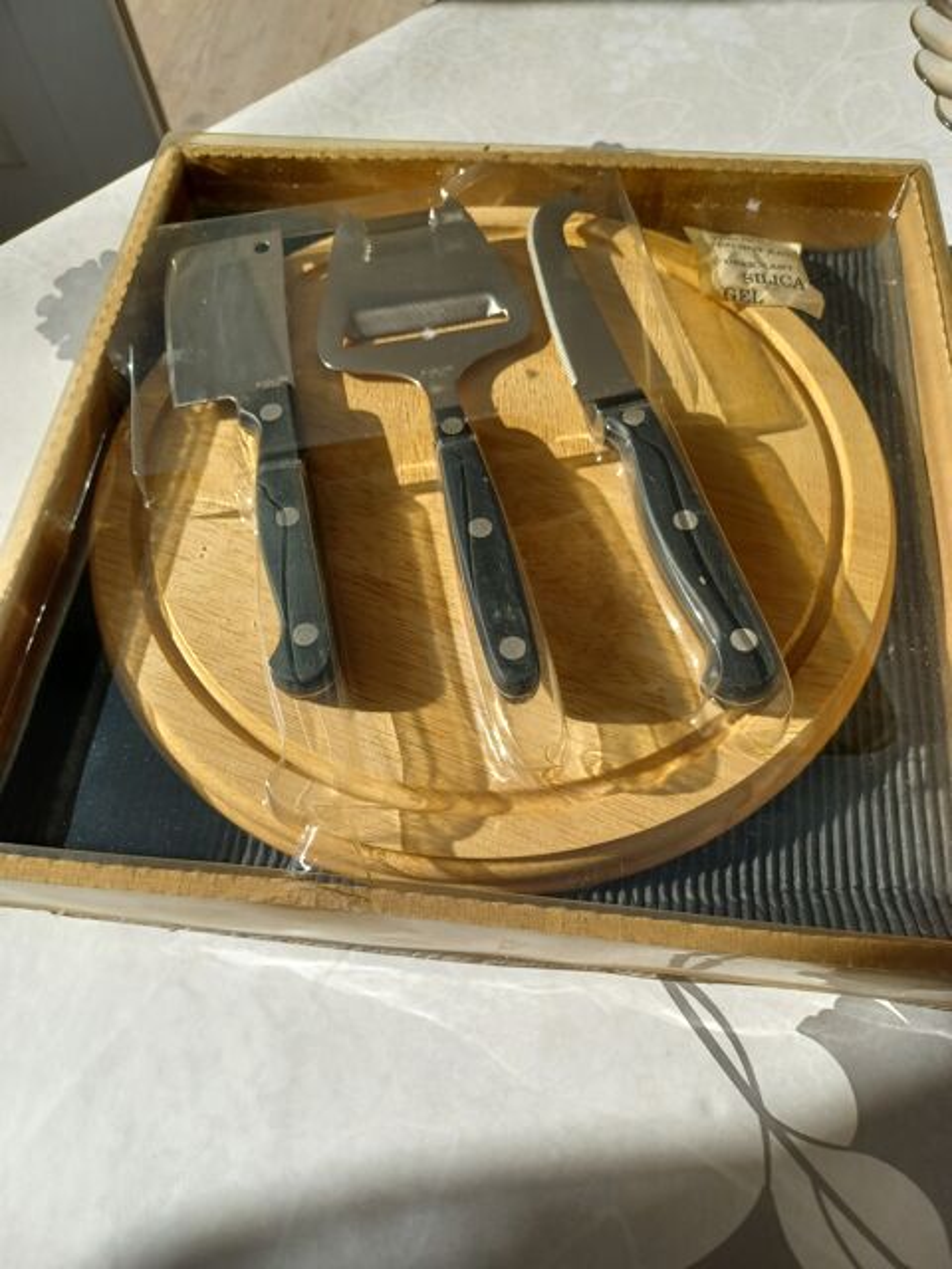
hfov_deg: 54.9
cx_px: 476
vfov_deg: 69.4
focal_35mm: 25
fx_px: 917
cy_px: 634
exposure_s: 1/364
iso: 32
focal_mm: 4.6
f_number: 1.8
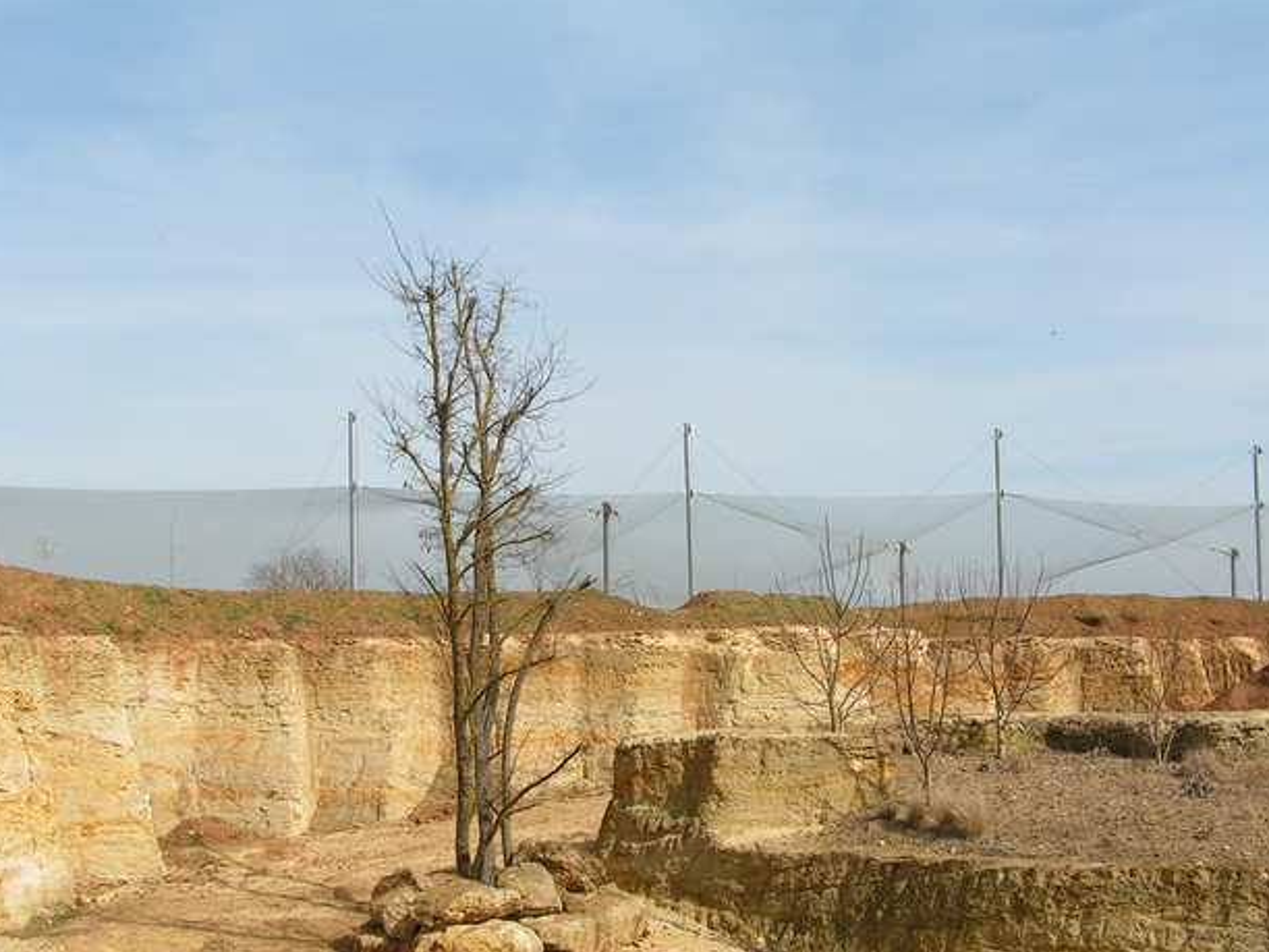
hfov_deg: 42.9
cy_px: 543
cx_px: 590
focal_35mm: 44
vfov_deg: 32.8
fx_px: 1613
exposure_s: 1/400
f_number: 5.6
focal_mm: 6.3
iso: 50
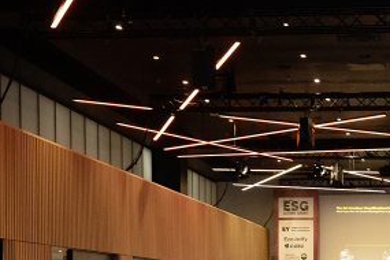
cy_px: 341
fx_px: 1094
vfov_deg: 13.1
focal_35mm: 101
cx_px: 376
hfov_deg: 19.7
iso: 3200
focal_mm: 32
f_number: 6.3
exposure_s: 1/100
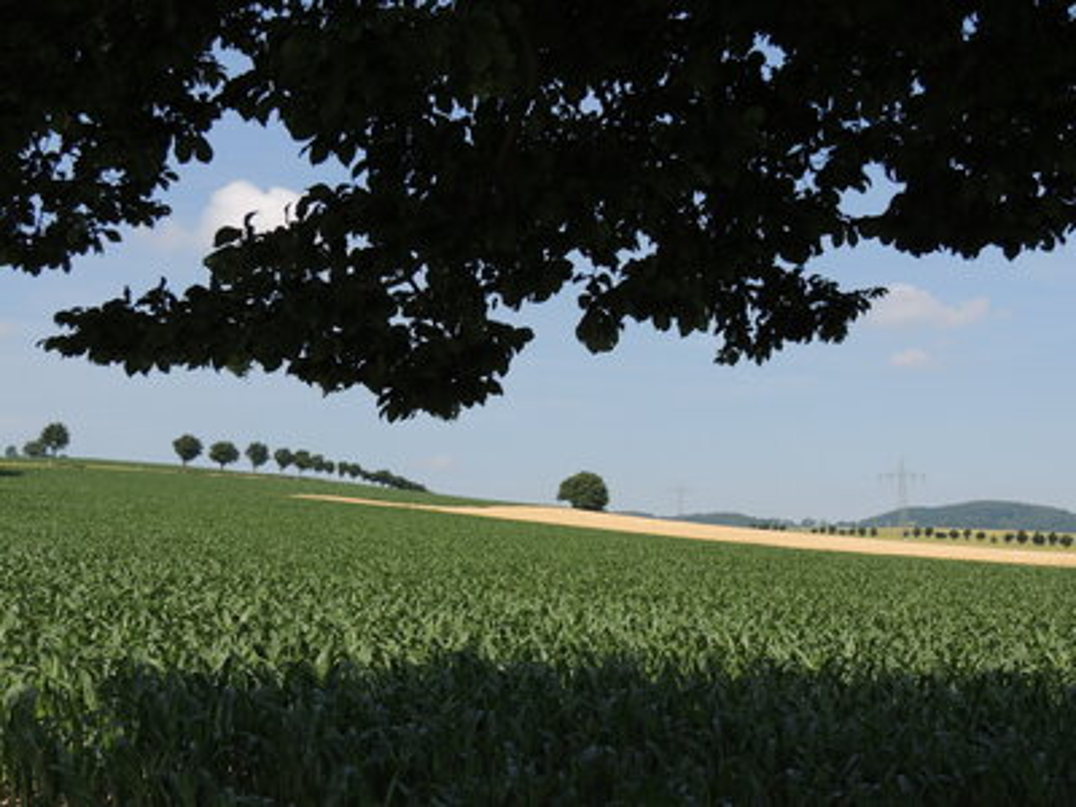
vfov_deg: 33.6
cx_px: 538
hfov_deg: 43.9
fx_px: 1337
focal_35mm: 43
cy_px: 404
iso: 100
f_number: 3.4
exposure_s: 1/1000
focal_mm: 7.6
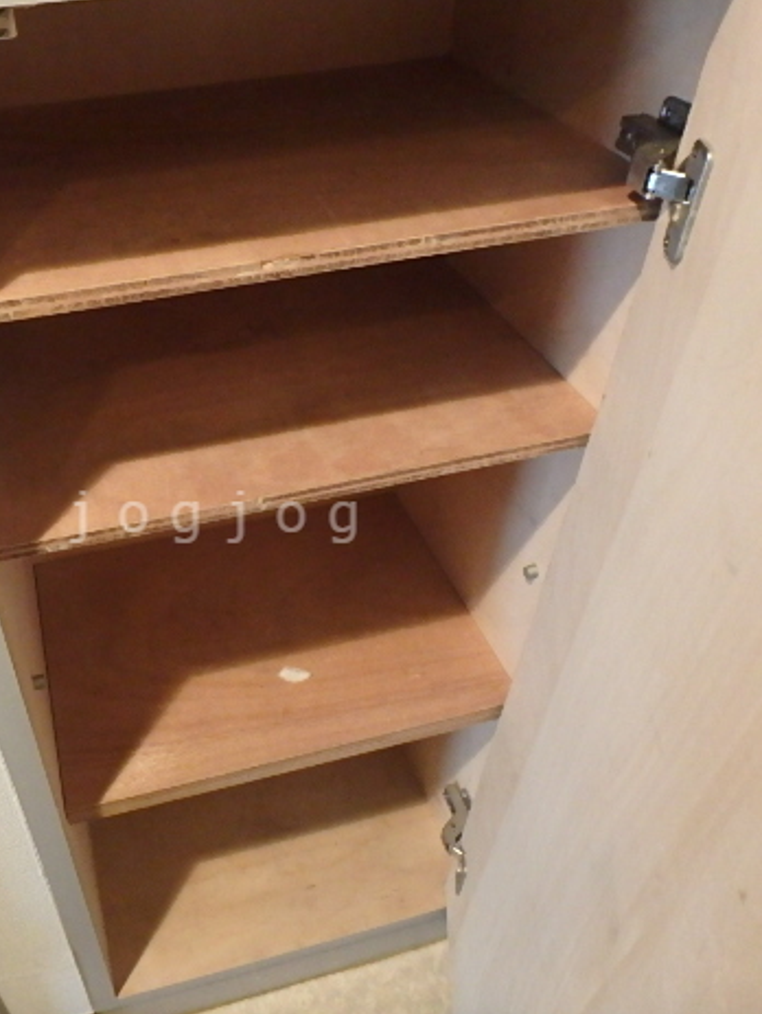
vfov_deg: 61.6
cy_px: 517
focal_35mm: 29
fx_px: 850
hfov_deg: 47.0
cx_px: 219
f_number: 3.5
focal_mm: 3.7
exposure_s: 1/20
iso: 800
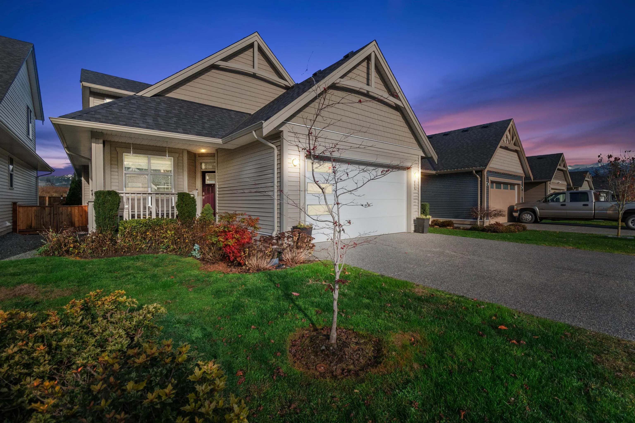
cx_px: 318
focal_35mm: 15
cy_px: 212
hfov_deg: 100.4
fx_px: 265
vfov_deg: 77.3
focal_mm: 10
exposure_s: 1/1000
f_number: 7.1
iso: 250
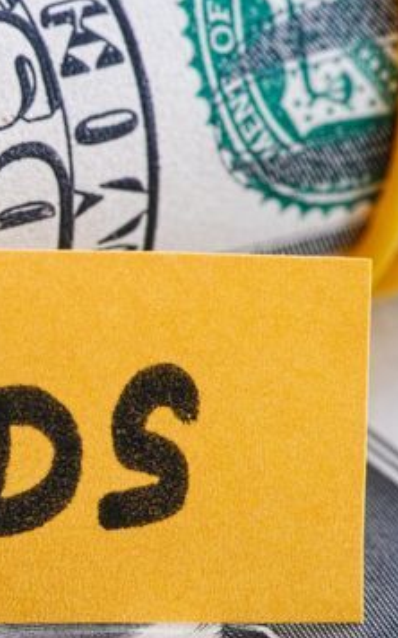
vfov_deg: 9.8
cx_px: -332
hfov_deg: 6.0
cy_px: 408
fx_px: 3737
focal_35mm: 215
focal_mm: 50
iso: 100
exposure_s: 1/1.67
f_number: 11
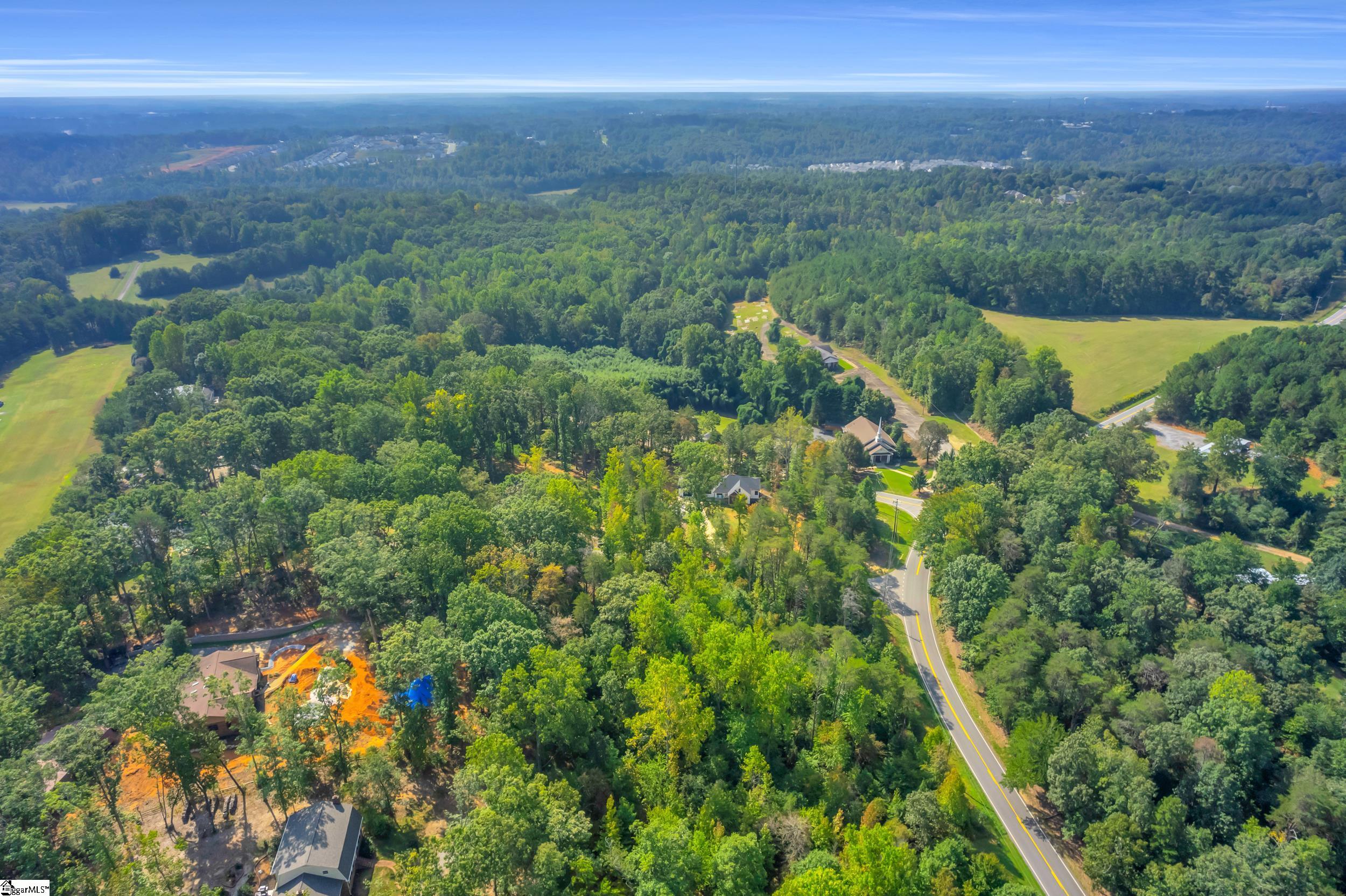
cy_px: 448
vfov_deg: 57.2
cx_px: 673
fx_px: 822
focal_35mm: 22
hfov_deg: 78.6
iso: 100
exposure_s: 1/240
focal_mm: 8.38
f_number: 2.8
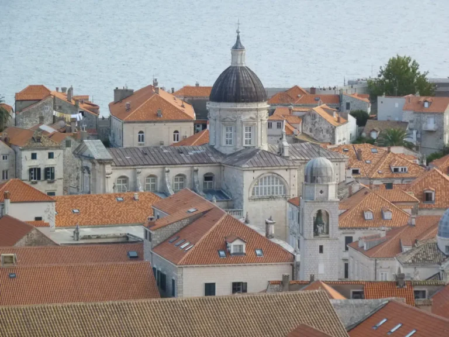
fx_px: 2607
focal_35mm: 201
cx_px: 224
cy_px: 168
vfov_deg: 7.4
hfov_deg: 9.8
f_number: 3.7
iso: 400
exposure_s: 1/200
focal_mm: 35.6
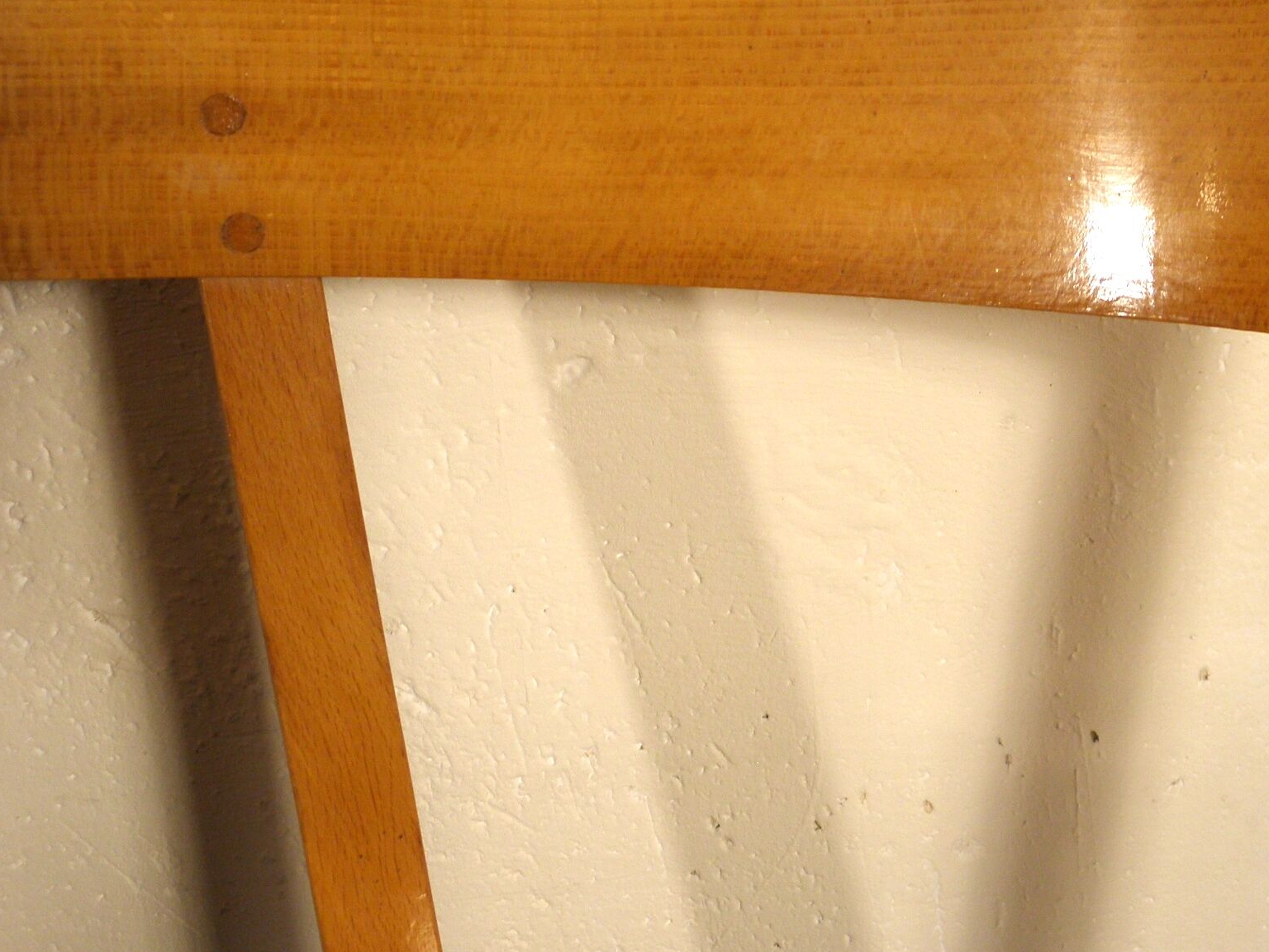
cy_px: 245
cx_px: 934
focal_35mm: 60
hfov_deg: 31.7
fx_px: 2200
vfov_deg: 24.2
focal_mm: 6.4
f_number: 3.7
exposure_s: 1/40
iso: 100
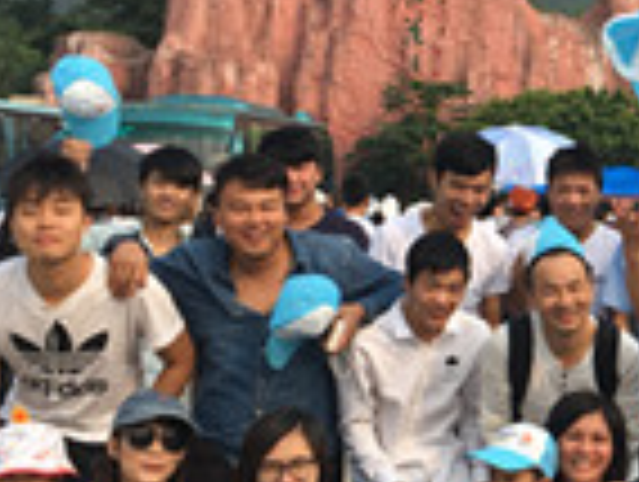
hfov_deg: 17.7
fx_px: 1886
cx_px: 882
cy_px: 205
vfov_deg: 14.5
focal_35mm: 102
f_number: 2.2
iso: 25
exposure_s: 1/1115
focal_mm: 4.15
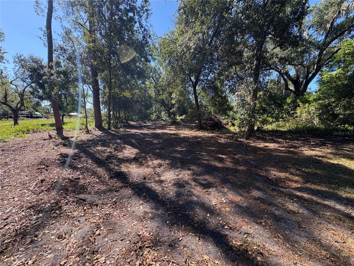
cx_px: 177
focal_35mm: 14
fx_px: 143
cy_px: 133
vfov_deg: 85.7
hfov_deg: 102.1
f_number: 2.2
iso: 40
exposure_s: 1/234
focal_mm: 2.22
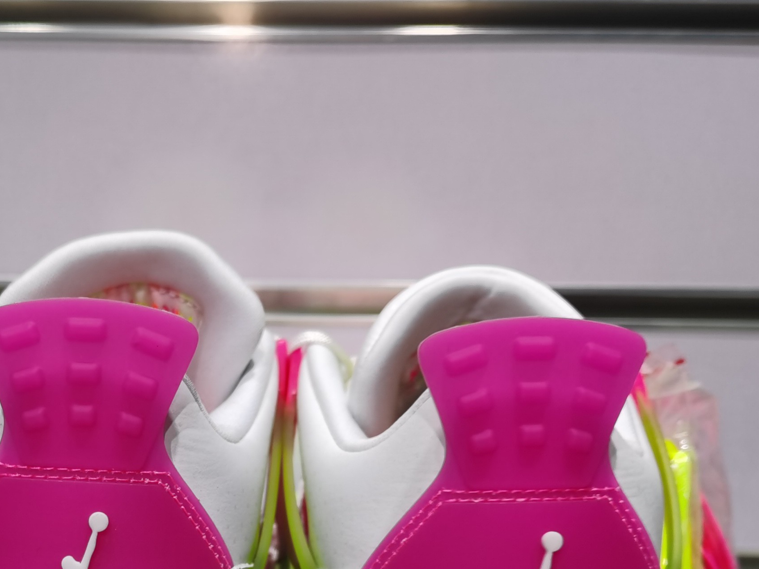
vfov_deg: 24.3
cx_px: 169
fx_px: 1272
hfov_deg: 32.5
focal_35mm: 58
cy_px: 545
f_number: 1.8
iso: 50
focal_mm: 5.58
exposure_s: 1/637
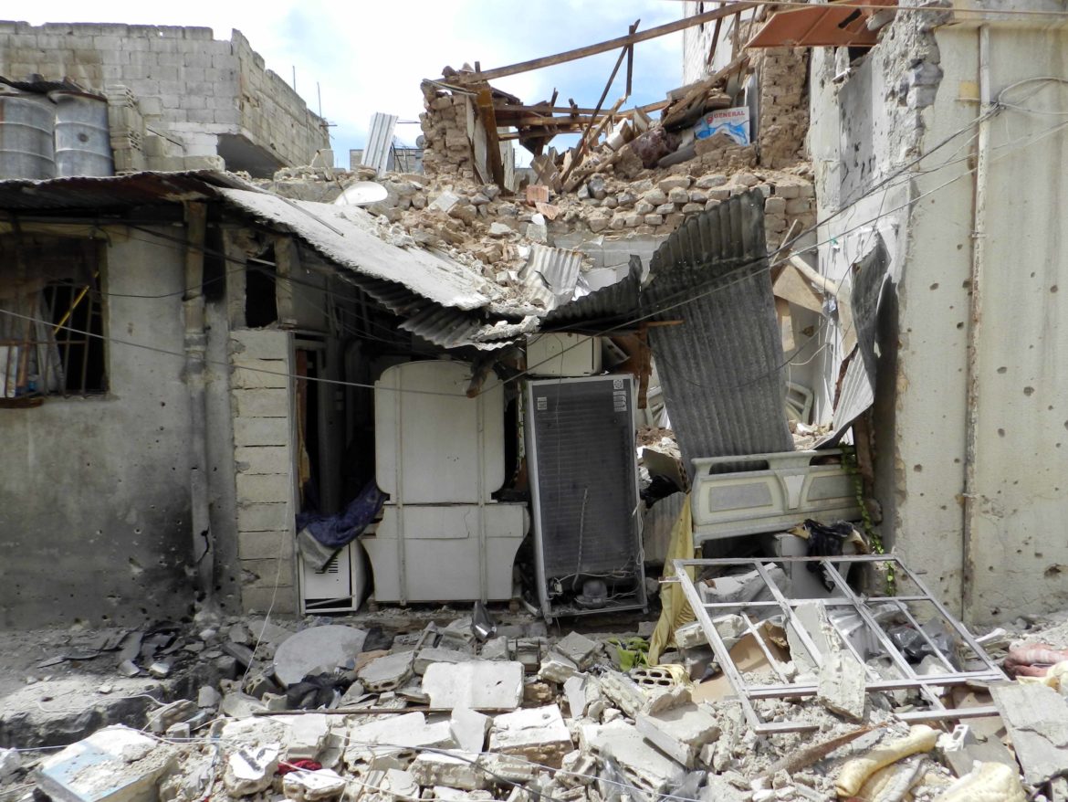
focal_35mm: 23
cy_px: 401
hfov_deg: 73.9
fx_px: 710
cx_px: 534
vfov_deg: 58.9
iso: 160
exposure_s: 1/800
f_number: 4
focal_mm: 4
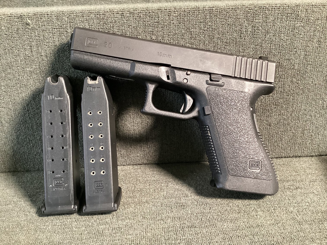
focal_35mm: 31
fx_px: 293
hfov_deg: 58.3
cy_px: 122
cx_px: 164
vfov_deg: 45.4
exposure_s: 1/30
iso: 320
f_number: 2.4
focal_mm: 3.3
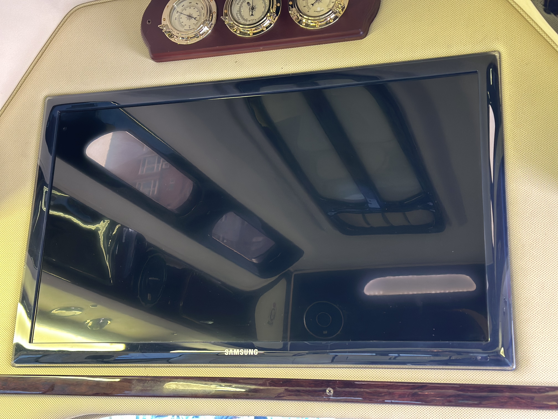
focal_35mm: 48
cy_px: 210
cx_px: 279
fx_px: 774
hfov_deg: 39.7
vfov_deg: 30.3
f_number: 1.78
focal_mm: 6.86
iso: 250
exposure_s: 1/33
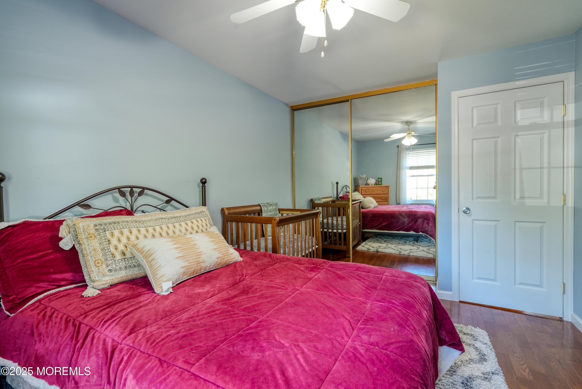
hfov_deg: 96.7
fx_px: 259
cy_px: 194
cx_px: 291
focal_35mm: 16
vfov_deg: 73.8
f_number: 9
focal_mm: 16
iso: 800
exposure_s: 1/6
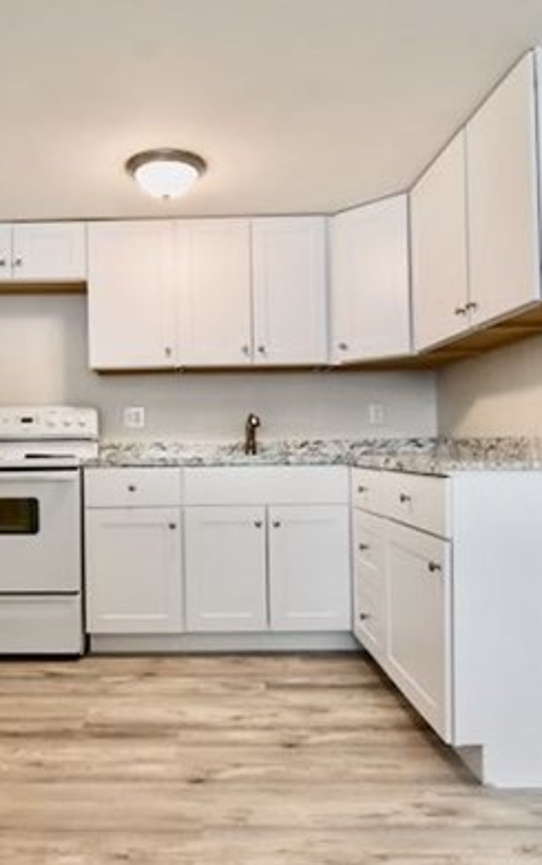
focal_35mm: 26
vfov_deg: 70.8
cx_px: 177
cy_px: 425
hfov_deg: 47.2
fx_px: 608
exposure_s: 1/100
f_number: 5
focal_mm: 11
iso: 800
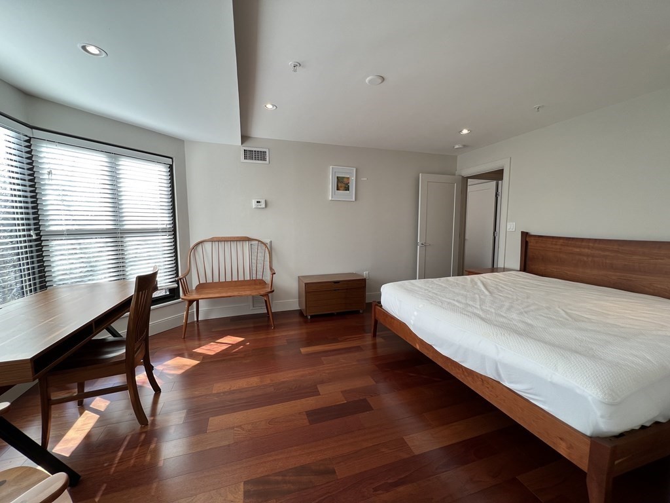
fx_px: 252
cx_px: 335
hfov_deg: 106.2
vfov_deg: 89.9
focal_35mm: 13
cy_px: 252
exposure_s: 1/120
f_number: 1.8
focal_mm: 1.57
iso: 40
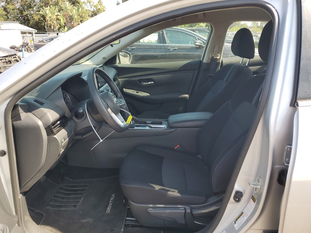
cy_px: 116
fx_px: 234
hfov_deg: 67.3
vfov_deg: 53.1
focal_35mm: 26
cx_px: 156
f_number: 1.5
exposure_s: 1/417
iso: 50
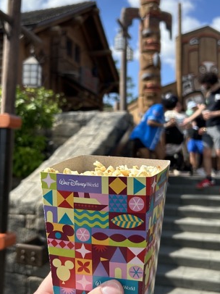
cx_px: 85
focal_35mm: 41
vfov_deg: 45.8
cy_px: 135
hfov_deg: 35.0
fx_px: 348
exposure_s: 1/2632
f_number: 1.5
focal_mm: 5.7
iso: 50
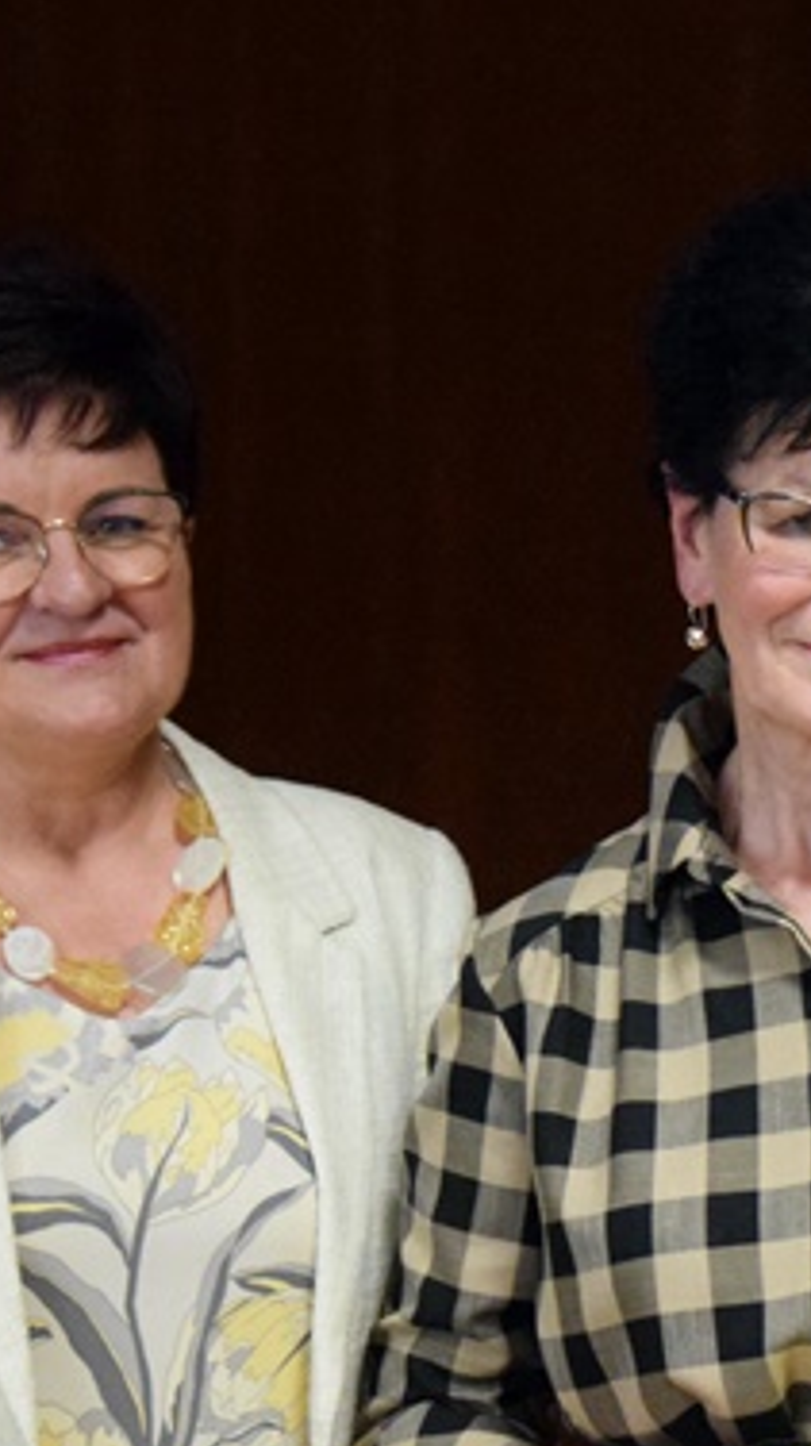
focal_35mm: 158
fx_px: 6051
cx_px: 1122
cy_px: 1058
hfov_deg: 7.6
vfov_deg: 13.6
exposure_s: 1/100
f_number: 4.8
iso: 5000
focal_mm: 42
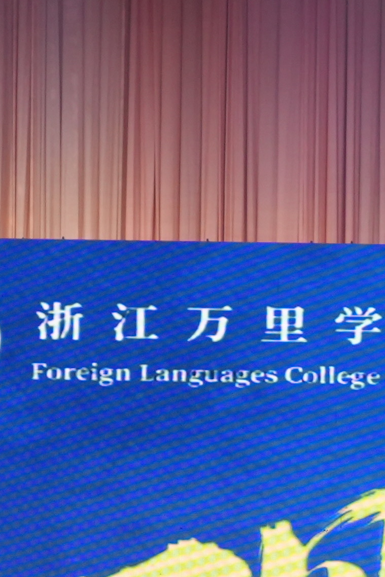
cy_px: 861
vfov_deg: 5.3
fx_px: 6222
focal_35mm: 388
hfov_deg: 3.5
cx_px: 1173
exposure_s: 1/125
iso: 1000
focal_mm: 63
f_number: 5
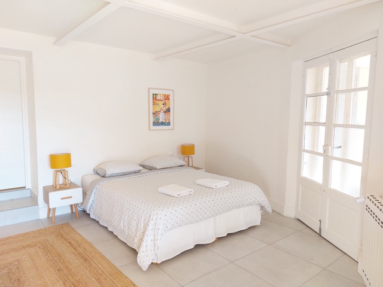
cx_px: 192
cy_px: 144
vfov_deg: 54.9
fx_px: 277
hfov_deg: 69.4
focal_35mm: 25
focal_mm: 5.23
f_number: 1.8
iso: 200
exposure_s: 1/100
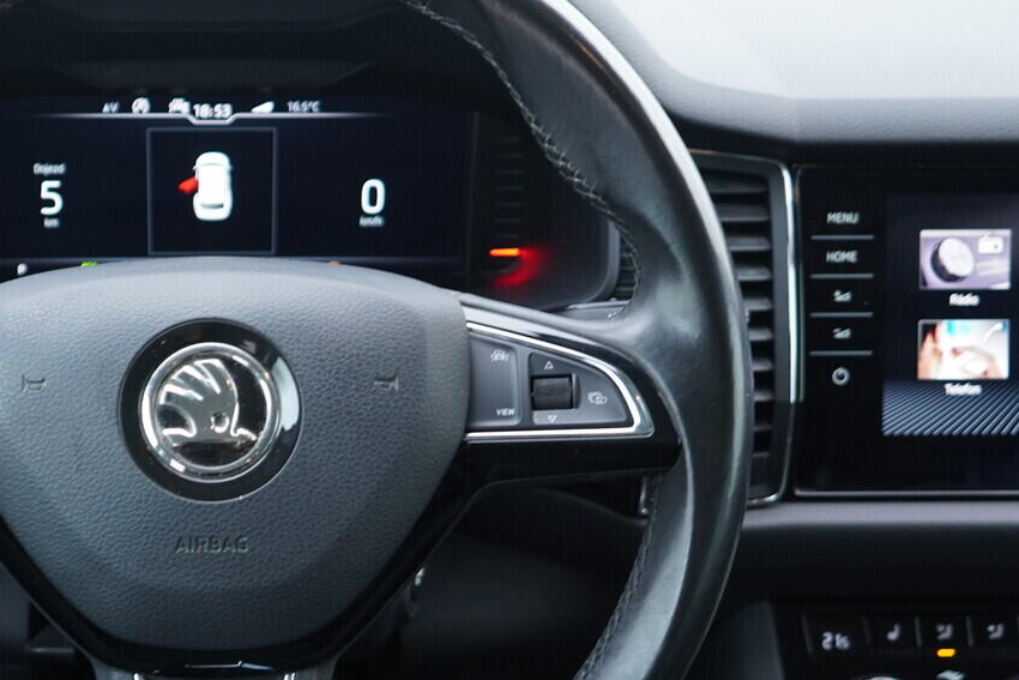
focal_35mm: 61
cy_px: 437
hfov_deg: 32.1
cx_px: 222
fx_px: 1727
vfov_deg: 22.2
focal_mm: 24
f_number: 2.8
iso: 400
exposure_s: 1/40
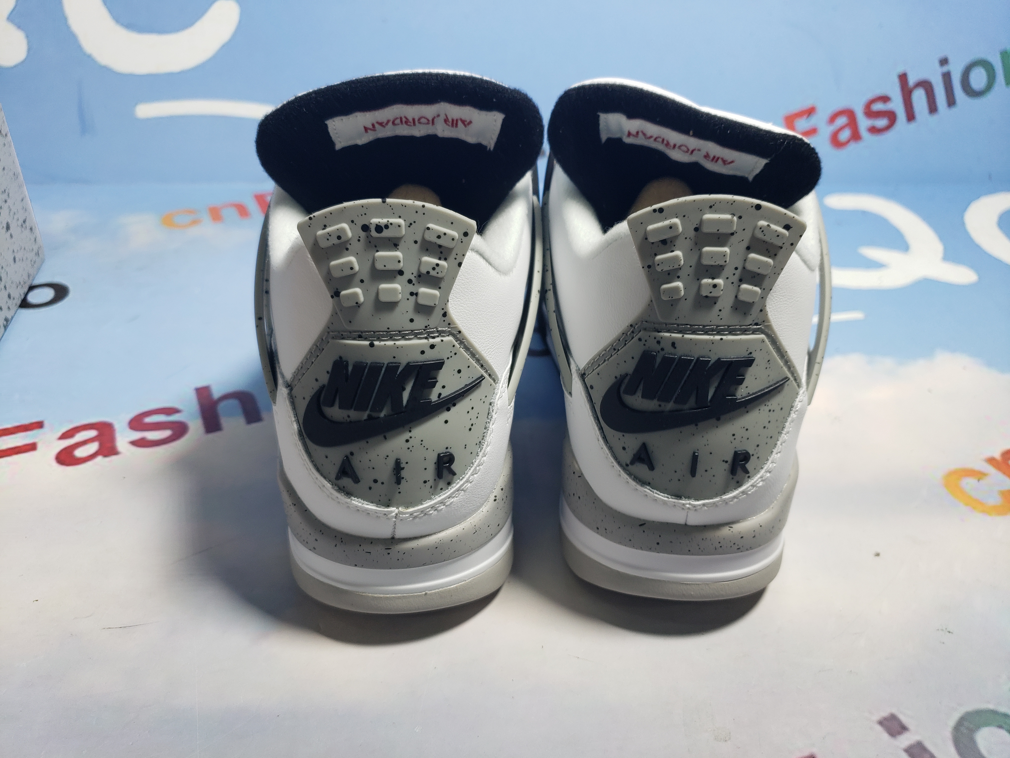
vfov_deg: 53.1
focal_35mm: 26
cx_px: 505
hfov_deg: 67.3
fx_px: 759
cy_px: 379
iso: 50
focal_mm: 4.3
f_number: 1.5
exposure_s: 1/282
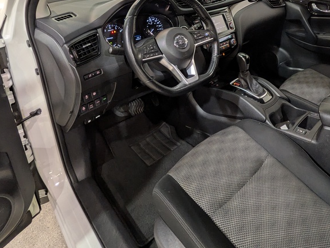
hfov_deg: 69.1
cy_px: 57
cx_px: 188
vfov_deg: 52.1
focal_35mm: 25
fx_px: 238
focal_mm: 1.83
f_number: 2.2
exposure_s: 1/25
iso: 96
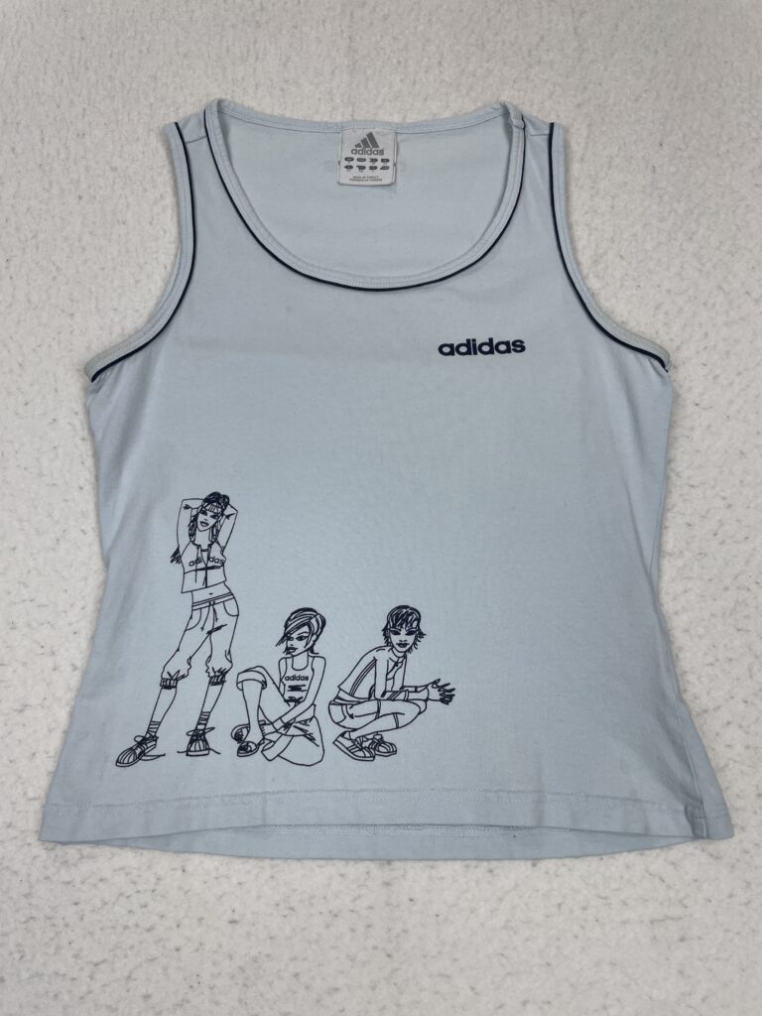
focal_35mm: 26
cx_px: 381
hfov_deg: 53.1
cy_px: 508
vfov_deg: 67.3
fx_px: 763
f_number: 1.6
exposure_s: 1/301
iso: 32
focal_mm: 4.2
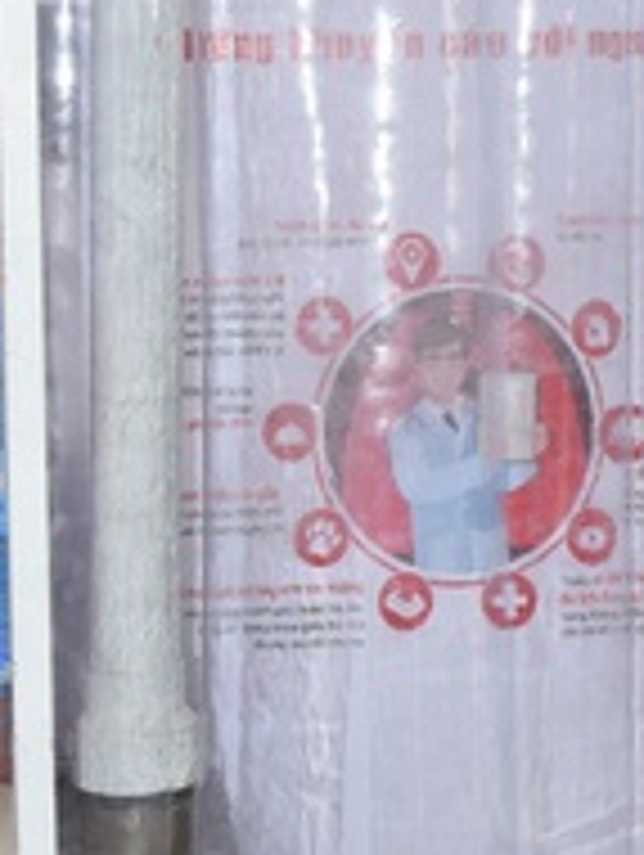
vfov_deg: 15.7
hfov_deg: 11.7
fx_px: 3094
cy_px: 279
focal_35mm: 125
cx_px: 680
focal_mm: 38
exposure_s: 1/80
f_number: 5.6
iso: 250
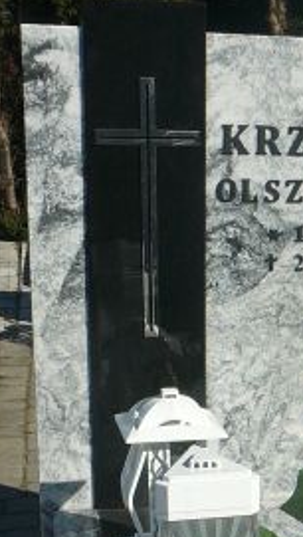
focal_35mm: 90
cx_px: 457
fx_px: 1282
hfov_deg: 12.8
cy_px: 468
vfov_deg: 23.1
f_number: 5
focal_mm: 5.2
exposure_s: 1/800
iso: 80
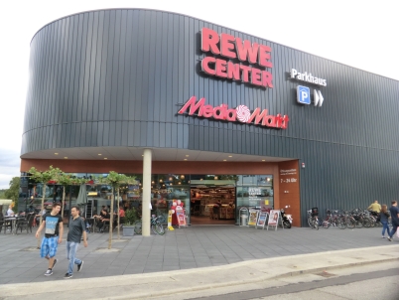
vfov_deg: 48.3
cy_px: 150
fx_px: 334
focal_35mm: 29
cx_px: 200
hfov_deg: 61.6
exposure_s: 1/80
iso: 80
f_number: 3.5
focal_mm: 5.2
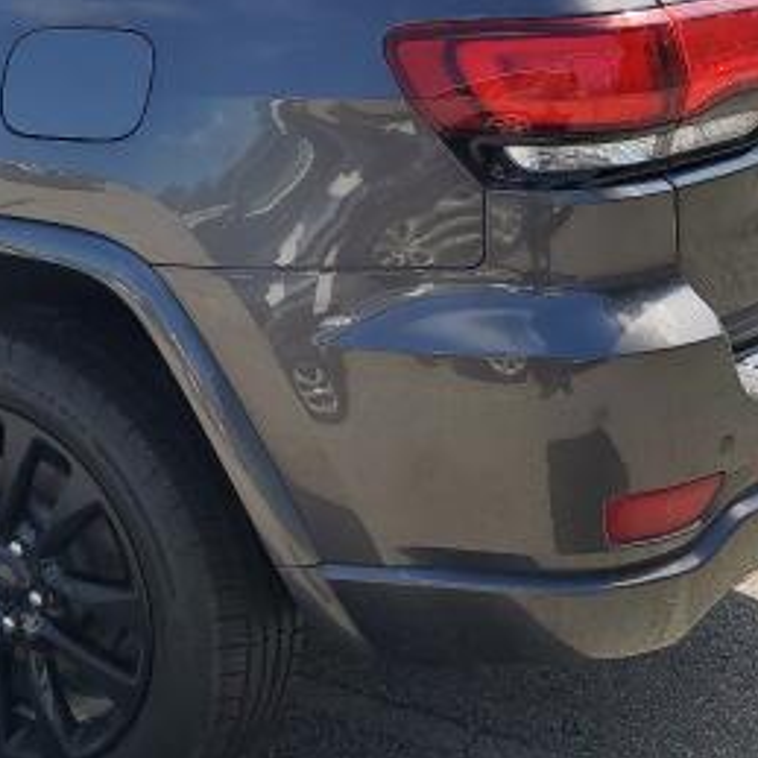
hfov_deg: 23.1
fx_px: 1759
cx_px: -35
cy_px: 193
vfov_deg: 24.1
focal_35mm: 71
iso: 50
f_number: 1.5
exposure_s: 1/1667
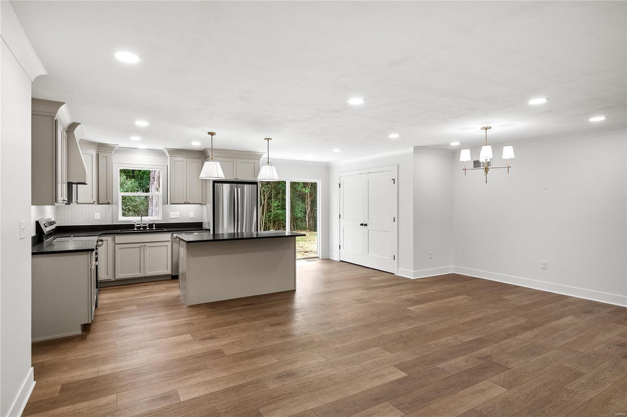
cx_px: 314
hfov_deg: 90.0
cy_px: 208
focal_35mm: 18
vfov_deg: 67.4
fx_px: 313
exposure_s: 1/20
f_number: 6.3
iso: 400
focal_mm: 9
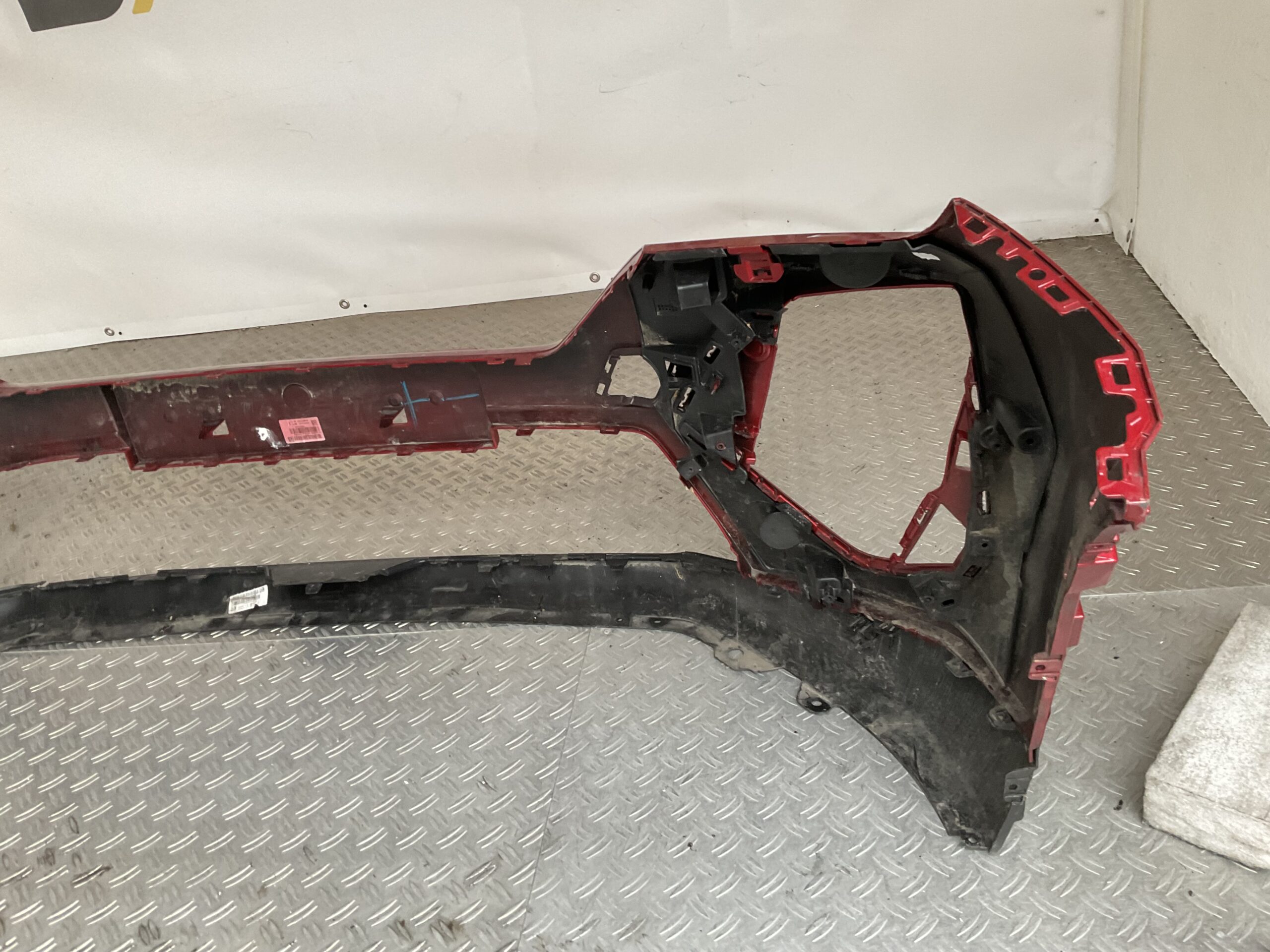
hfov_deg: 61.7
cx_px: 635
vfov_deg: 48.2
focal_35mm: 29
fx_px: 1064
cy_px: 476
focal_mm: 3
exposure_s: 1/60
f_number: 1.8
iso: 80
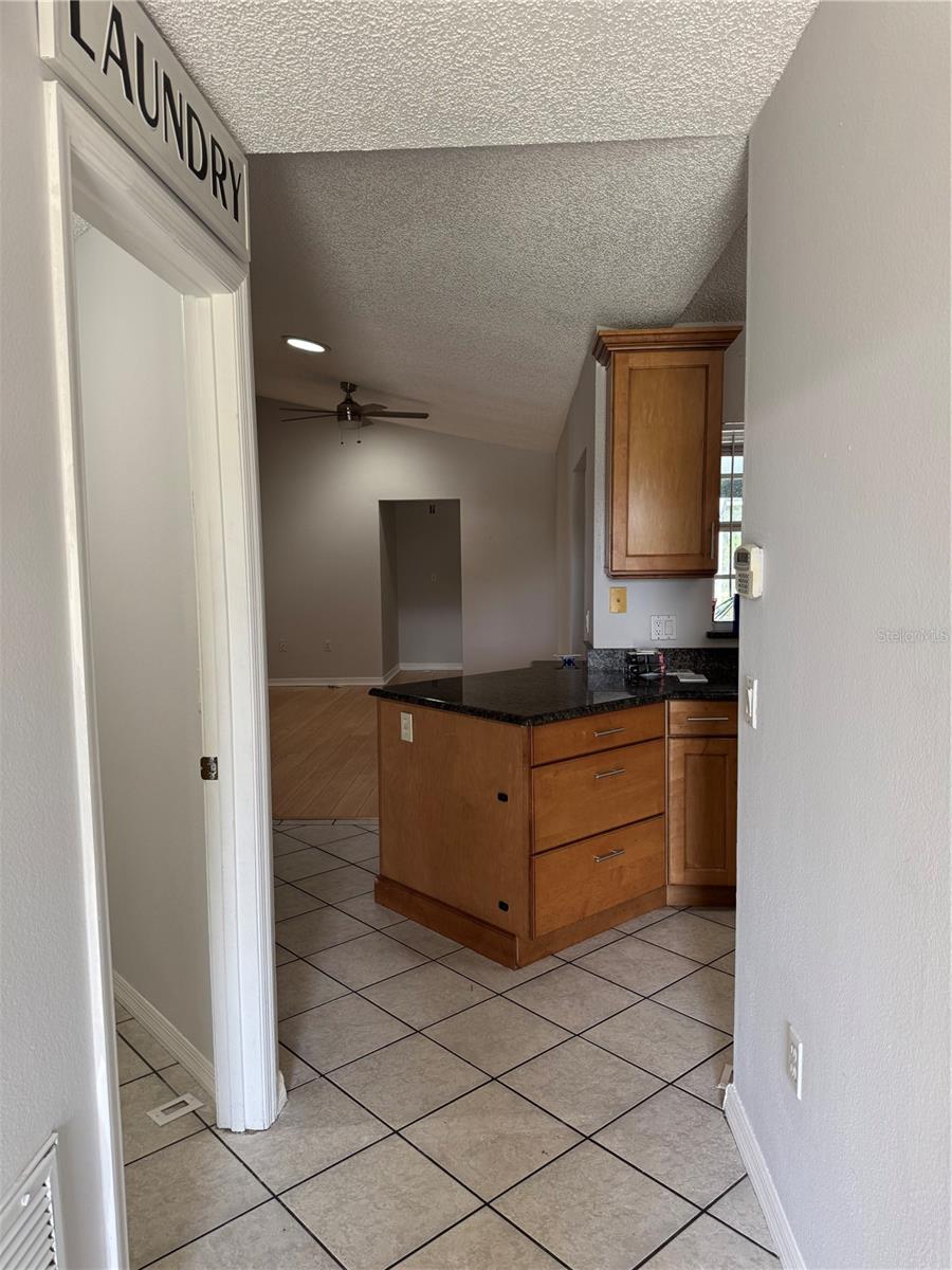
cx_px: 476
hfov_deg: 56.8
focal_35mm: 24
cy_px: 635
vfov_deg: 71.6
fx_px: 880
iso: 125
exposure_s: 1/121
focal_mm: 6.76
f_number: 1.78
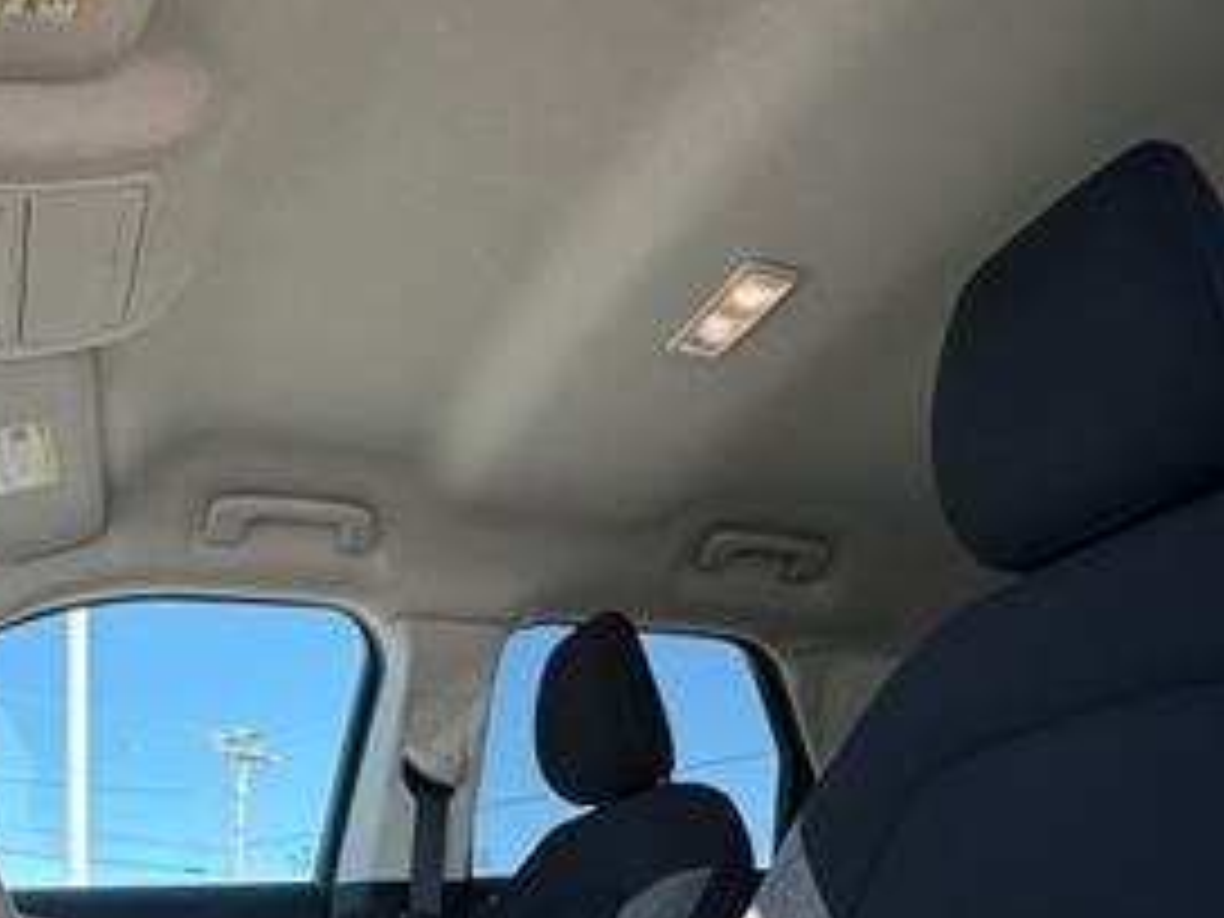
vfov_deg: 38.6
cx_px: 508
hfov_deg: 55.1
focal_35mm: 33
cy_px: 896
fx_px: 1167
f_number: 2.2
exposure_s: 1/343
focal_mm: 2.22
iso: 40
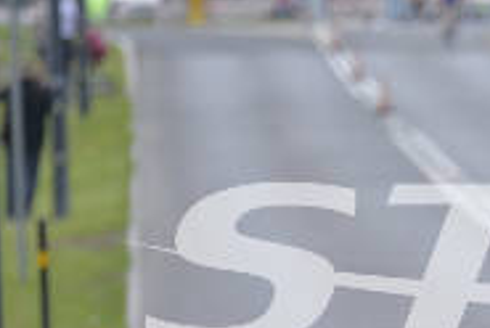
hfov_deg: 3.4
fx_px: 8234
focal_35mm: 604
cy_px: 329
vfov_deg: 2.3
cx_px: 842
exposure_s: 1/2500
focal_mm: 175
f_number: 4
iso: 400
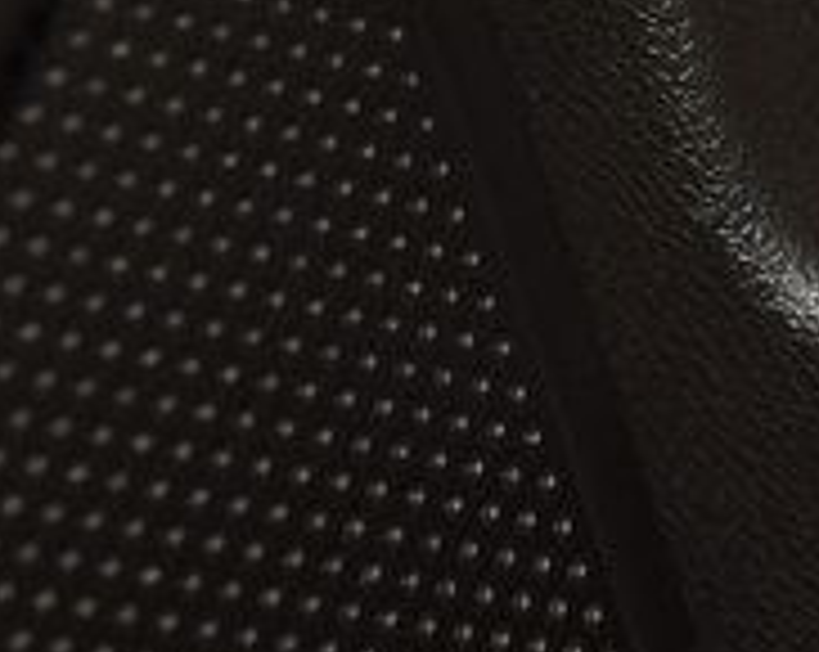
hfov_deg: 3.5
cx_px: 1552
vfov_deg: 2.8
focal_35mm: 555
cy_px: -299
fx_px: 13431
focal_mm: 70
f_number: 8
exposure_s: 1/125
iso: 100
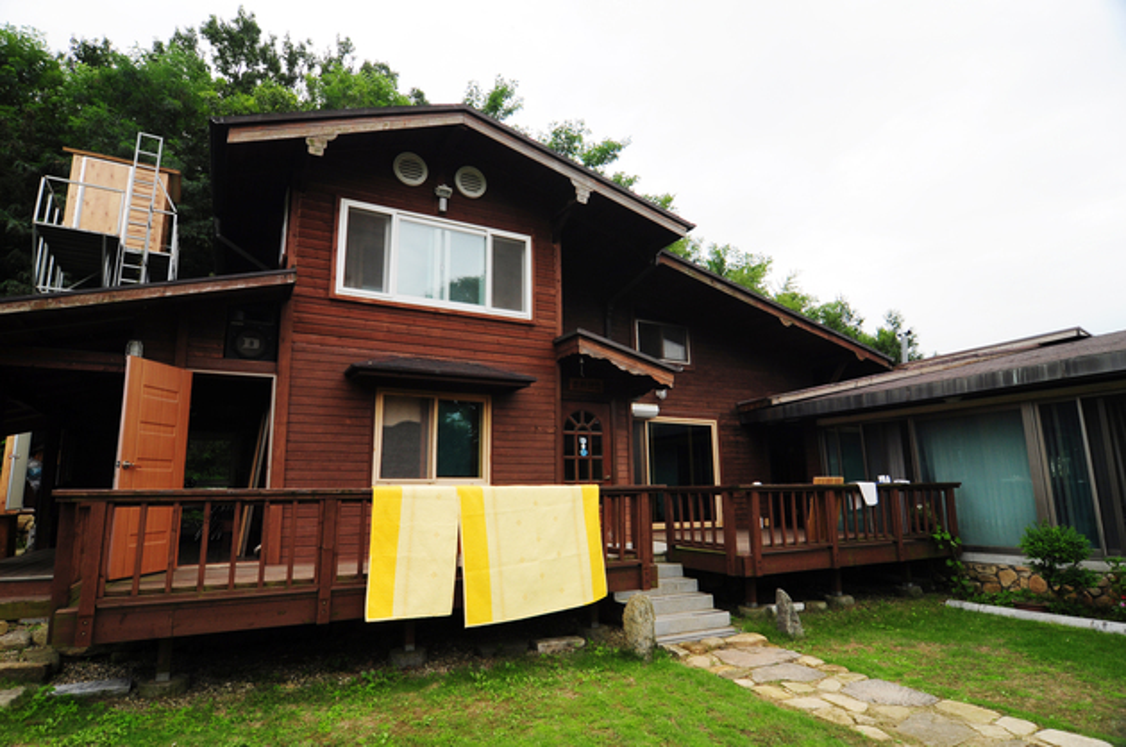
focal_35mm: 18
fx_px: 562
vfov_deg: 67.2
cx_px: 563
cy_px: 374
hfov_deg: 90.1
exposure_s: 1/400
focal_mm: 12
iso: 200
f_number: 7.1
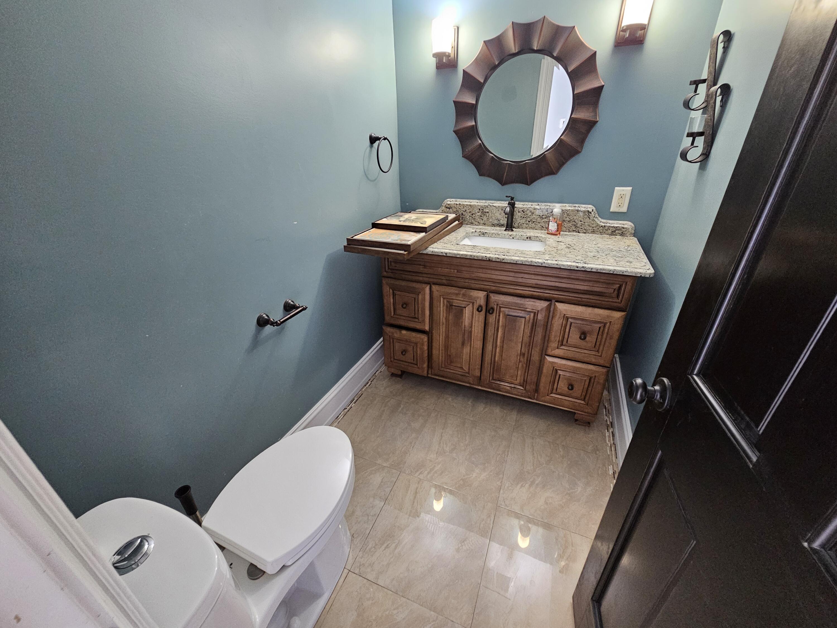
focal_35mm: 13
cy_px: 314
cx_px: 418
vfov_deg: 89.9
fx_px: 314
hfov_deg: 106.2
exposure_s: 1/30
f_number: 2.2
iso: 500
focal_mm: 2.2
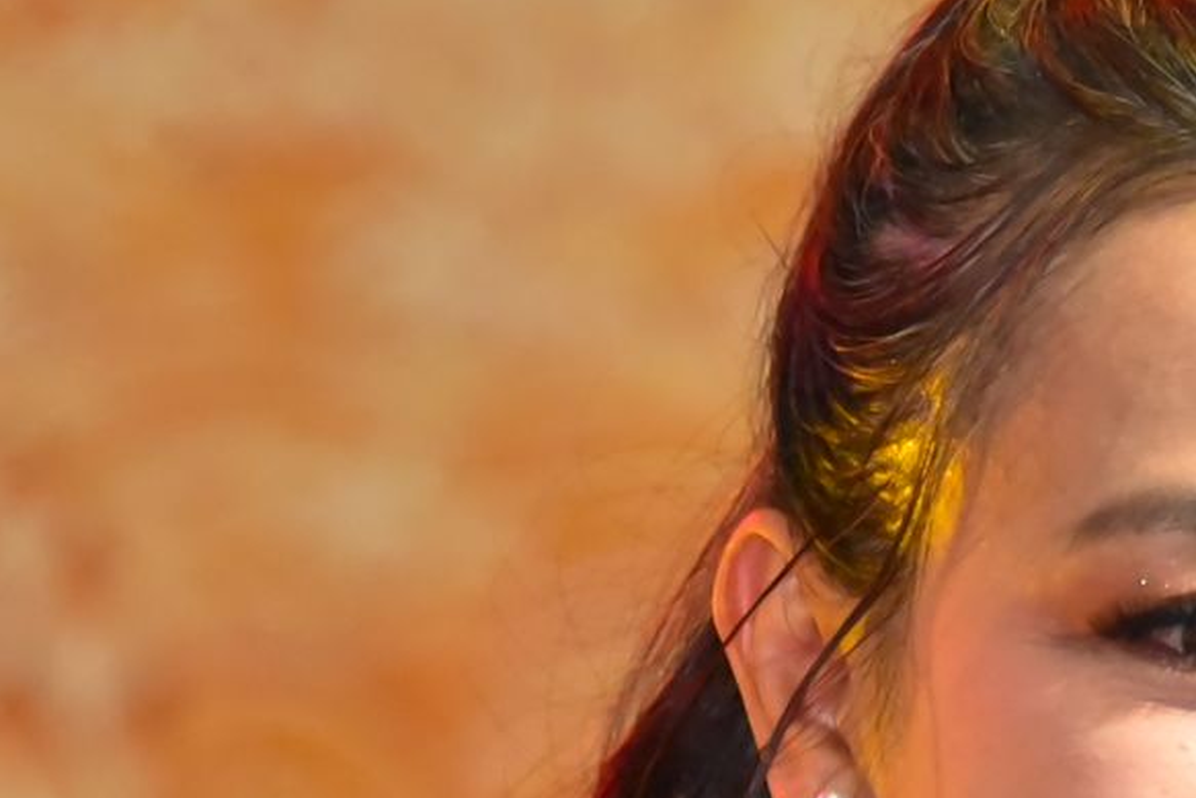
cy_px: 1279
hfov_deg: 2.4
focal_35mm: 858
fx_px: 28510
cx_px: 1071
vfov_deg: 1.6
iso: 6400
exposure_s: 1/160
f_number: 5.6
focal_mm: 200
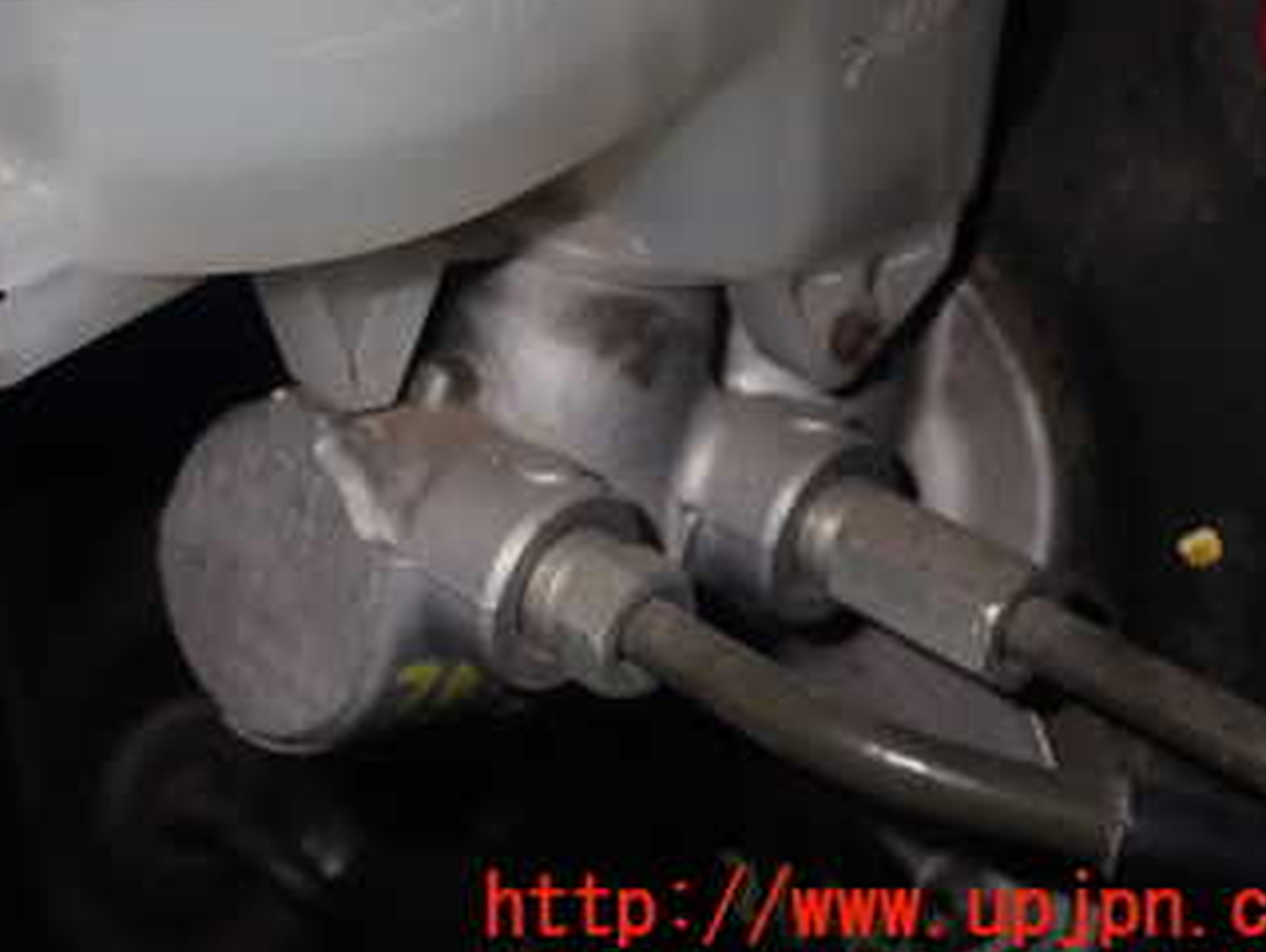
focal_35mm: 77
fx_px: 2819
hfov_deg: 24.7
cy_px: 67
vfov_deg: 18.8
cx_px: 190
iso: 320
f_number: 8
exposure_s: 1/40
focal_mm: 7.31
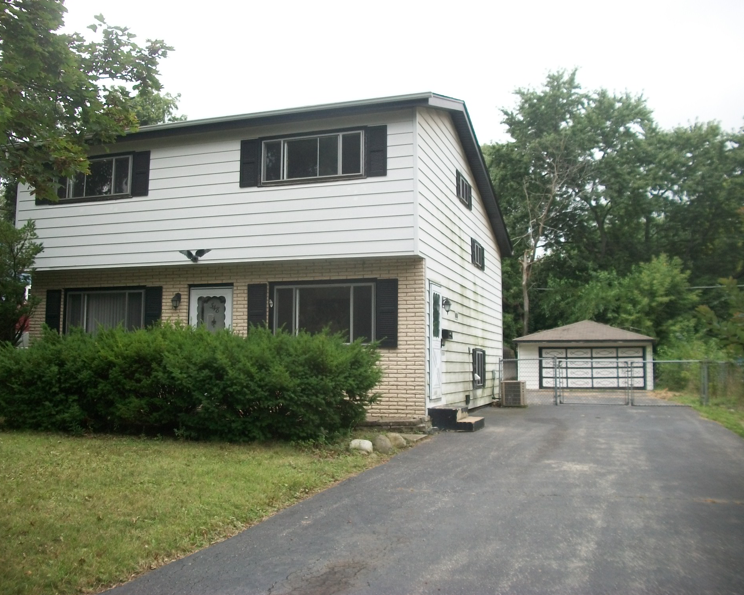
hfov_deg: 52.8
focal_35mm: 34
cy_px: 293
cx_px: 346
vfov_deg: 43.4
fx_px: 749
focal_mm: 5.7
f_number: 2.9
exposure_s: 1/320
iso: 80
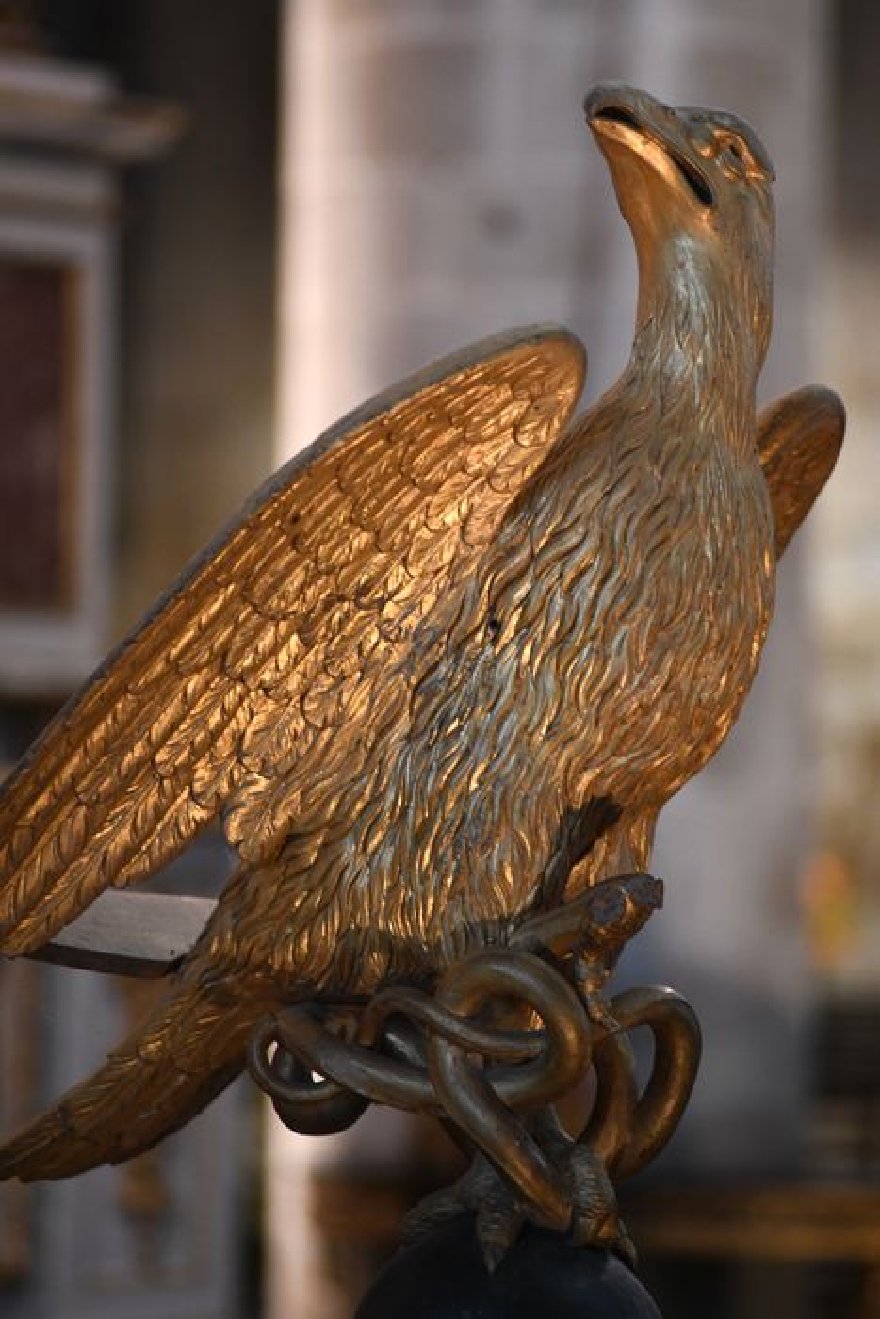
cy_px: 660
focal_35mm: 180
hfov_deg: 7.6
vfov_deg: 11.4
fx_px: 6596
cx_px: 440
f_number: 3.2
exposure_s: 1/60
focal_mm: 180
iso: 3200
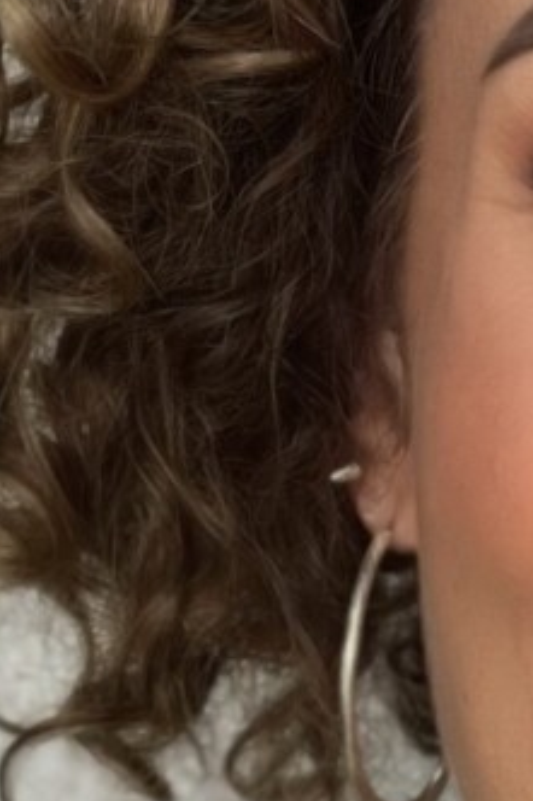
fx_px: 10292
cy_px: 926
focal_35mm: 463
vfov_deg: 4.4
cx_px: 842
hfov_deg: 3.0
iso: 160
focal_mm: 9
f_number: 2.8
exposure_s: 1/120
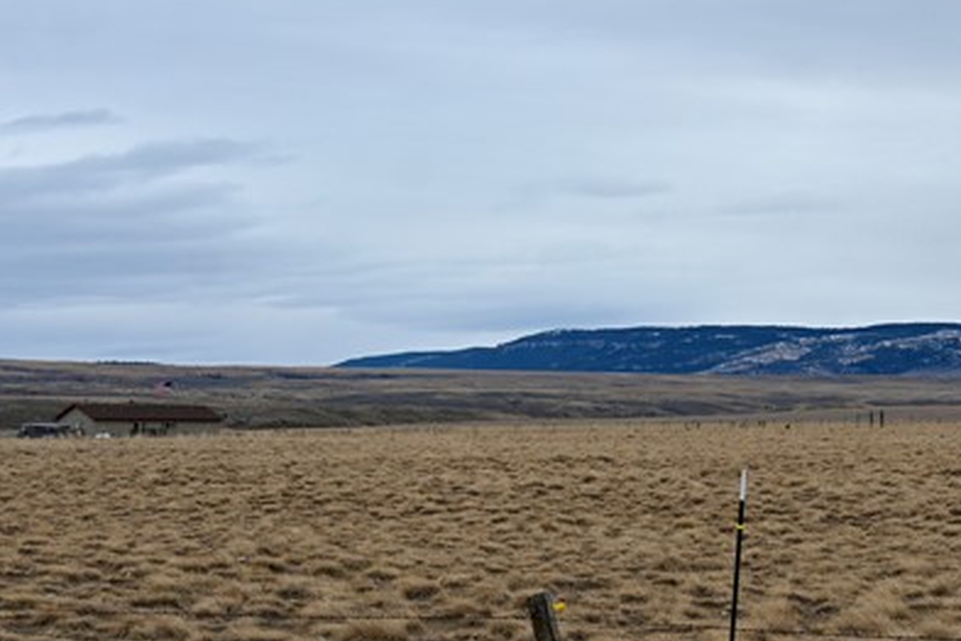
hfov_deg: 18.5
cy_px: 345
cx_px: 1149
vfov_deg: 13.0
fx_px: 2803
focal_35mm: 105
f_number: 5.6
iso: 140
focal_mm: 38
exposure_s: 1/250
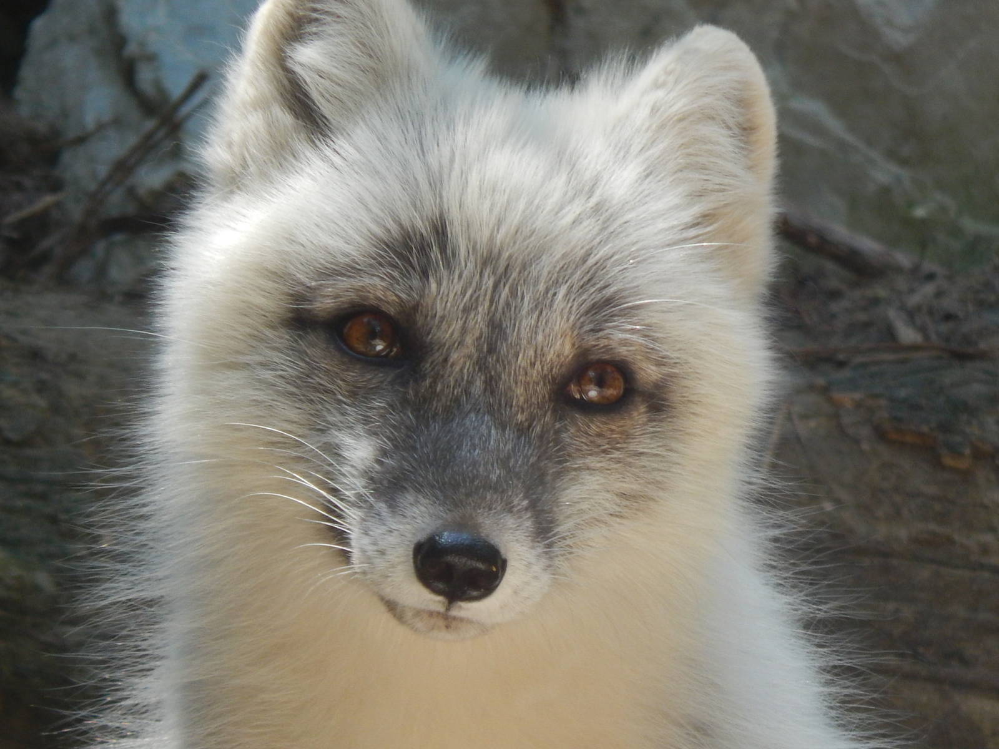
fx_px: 19480
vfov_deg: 2.2
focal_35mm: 675
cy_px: 374
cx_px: 500
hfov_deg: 2.9
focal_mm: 120
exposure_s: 1/125
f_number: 5.8
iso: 220
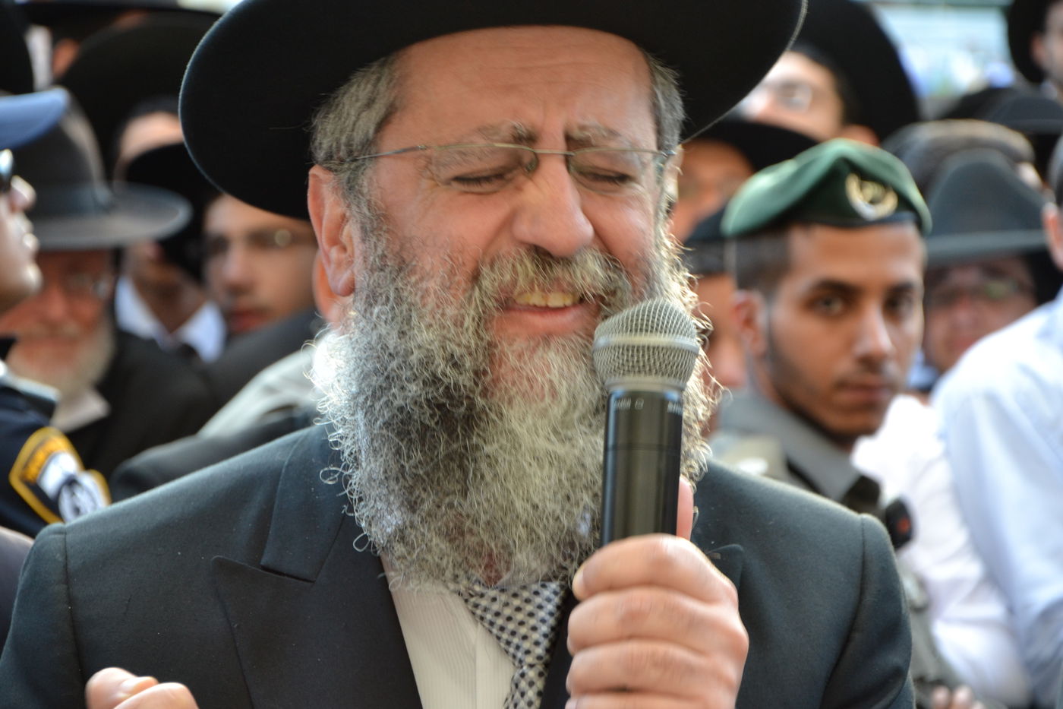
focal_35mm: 138
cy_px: 354
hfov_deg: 14.9
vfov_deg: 9.9
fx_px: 4074
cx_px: 532
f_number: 5.6
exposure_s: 1/60
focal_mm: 92
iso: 640
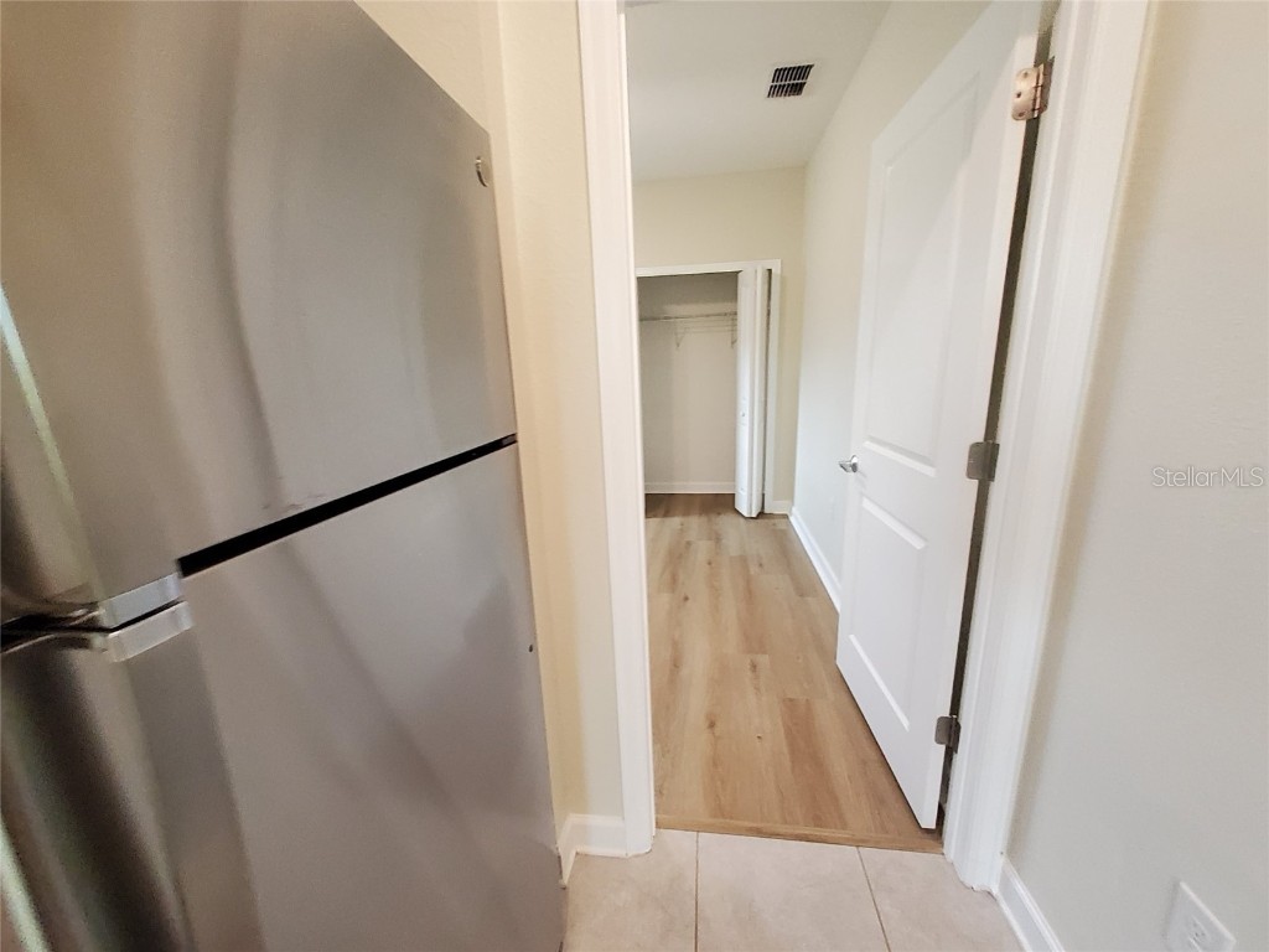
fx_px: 477
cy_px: 476
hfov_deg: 106.2
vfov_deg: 89.9
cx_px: 634
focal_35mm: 13
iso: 250
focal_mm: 1.13
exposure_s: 1/40
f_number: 2.2
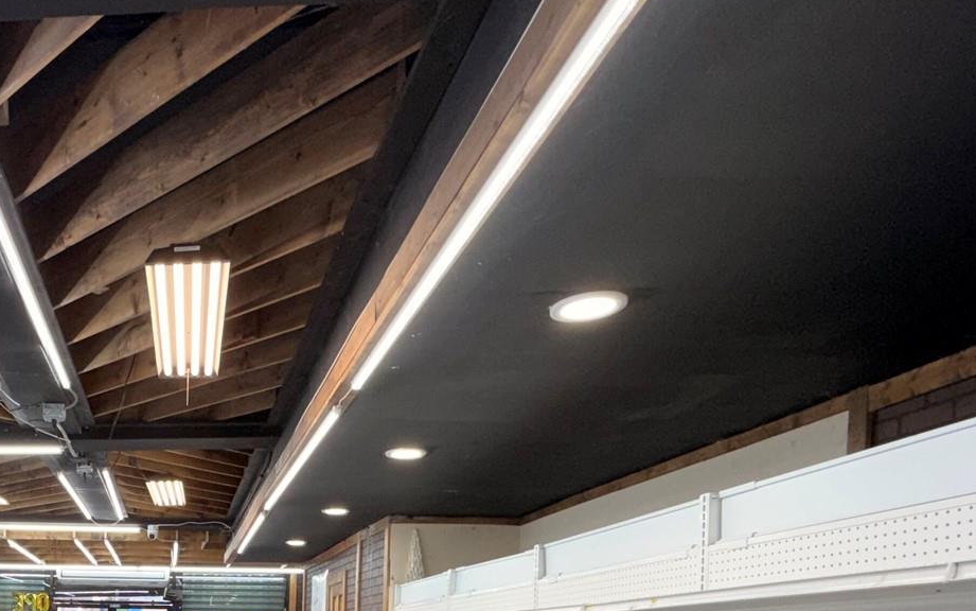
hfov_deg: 51.7
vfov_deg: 33.4
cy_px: 671
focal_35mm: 33
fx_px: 878
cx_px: 108
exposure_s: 1/120
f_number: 2.2
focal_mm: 2.22
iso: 50
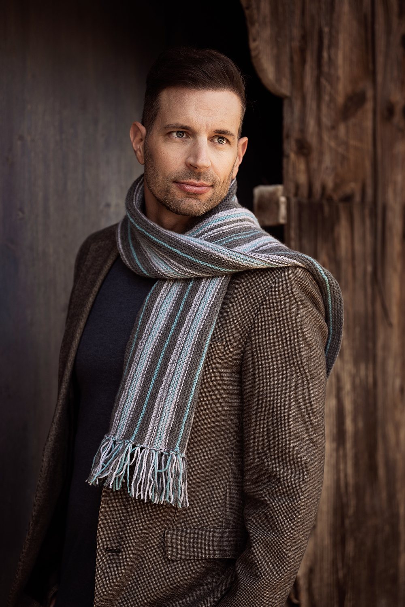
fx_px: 1451
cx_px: 202
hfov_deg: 15.9
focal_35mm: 86
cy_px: 304
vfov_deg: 23.6
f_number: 2.8
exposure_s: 1/200
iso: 100
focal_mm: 86
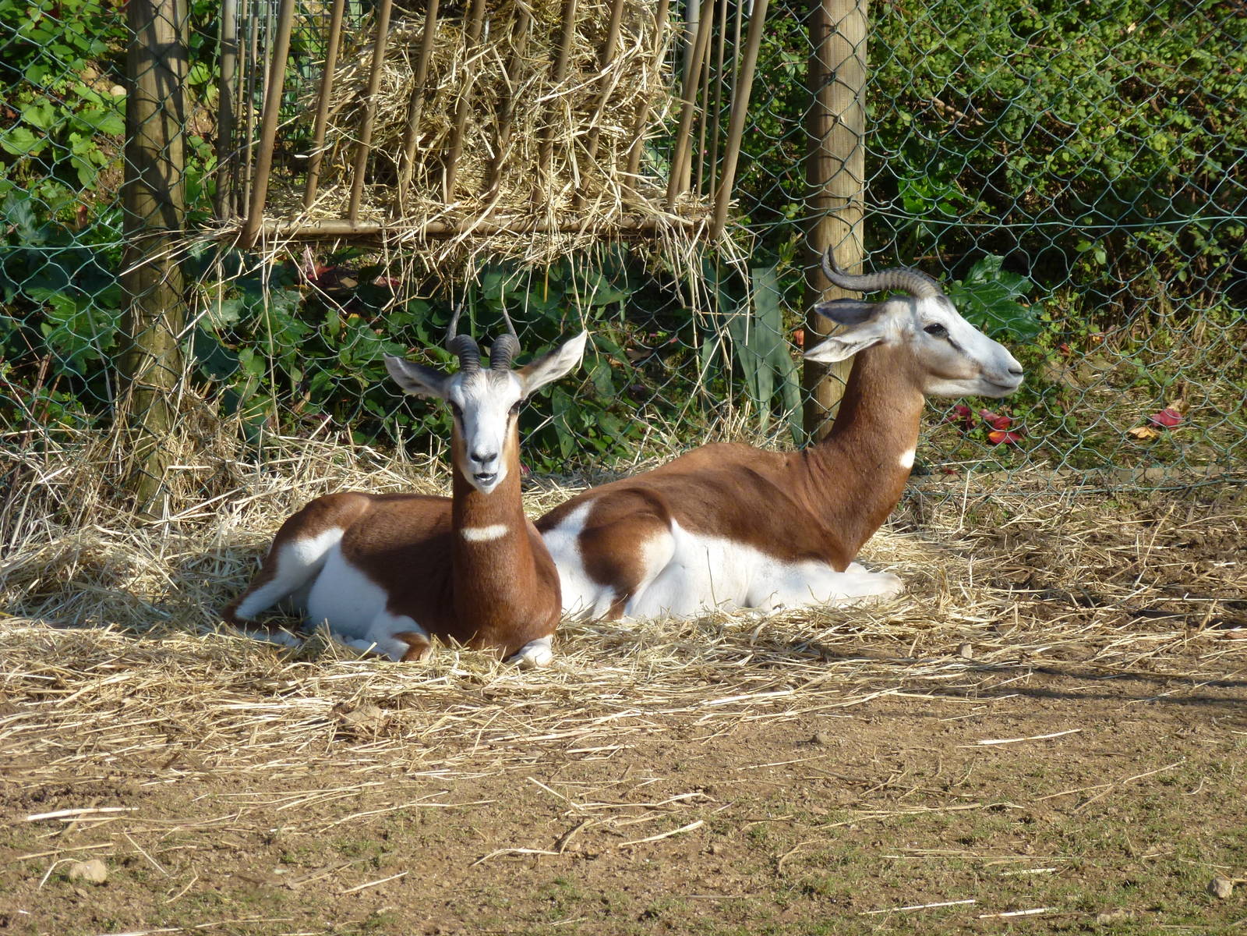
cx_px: 624
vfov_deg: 8.2
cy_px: 468
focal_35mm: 182
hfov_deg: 10.9
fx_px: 6556
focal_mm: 32.6
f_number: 5.4
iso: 125
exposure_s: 1/400
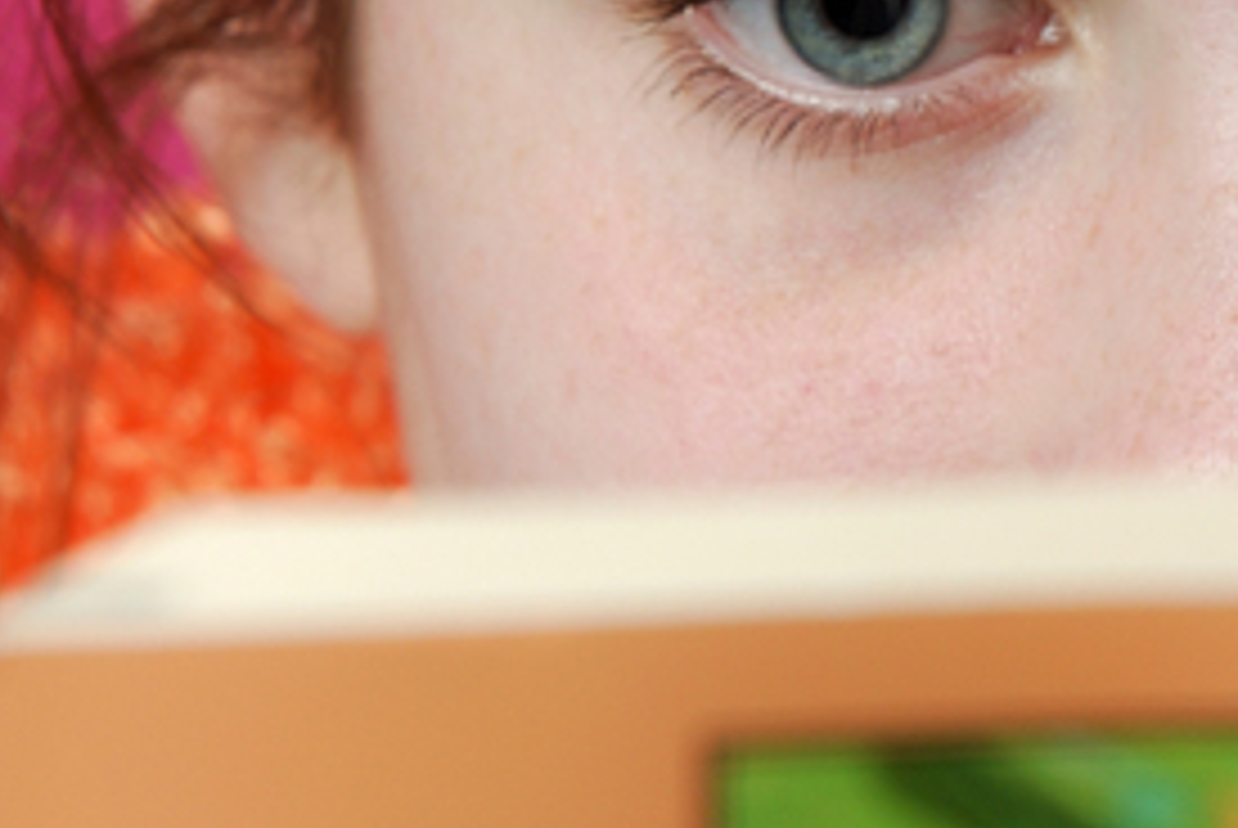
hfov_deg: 4.1
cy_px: 54
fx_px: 17425
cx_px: 1315
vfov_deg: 2.7
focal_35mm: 506
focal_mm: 145
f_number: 8
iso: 100
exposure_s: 1/250
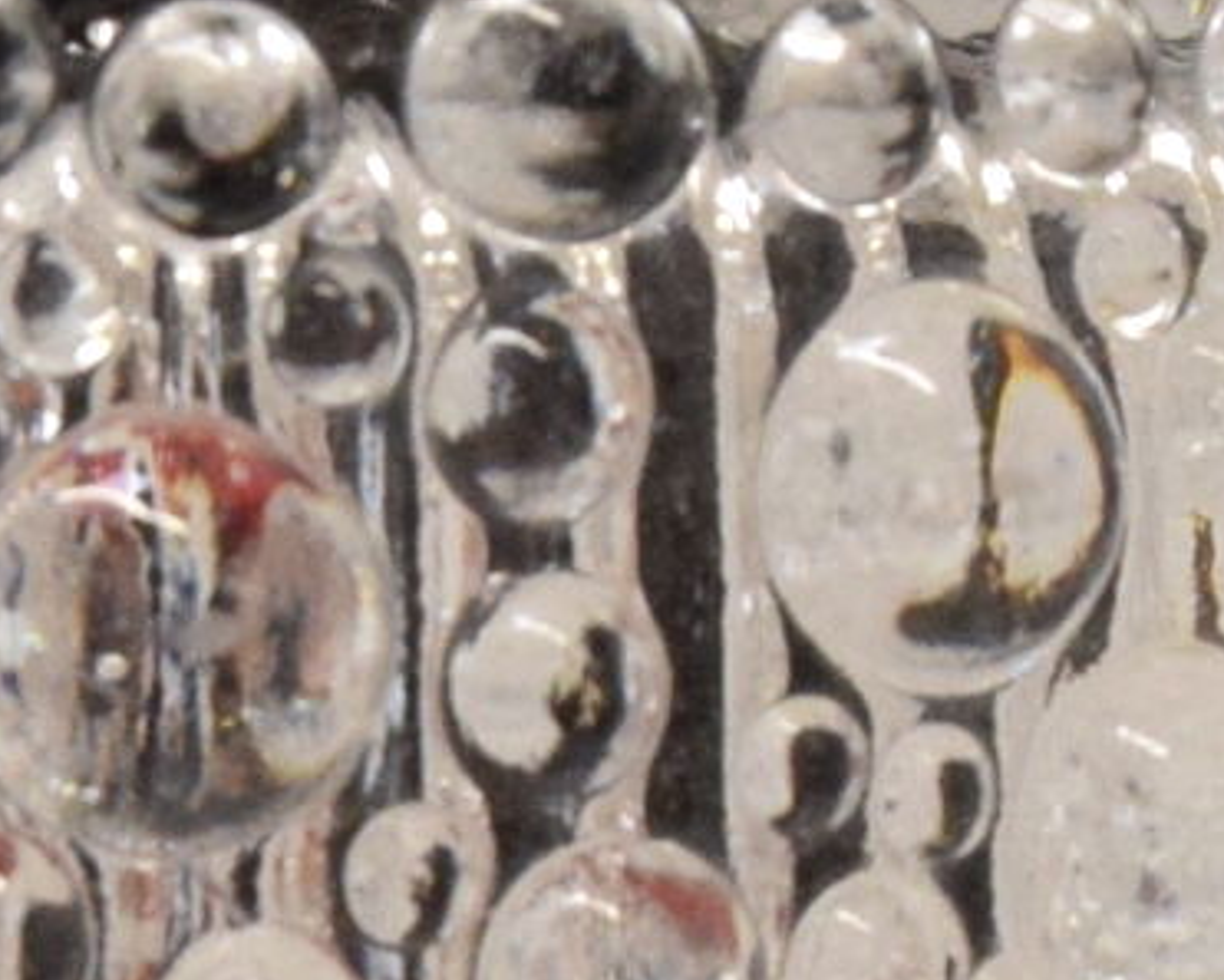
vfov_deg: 6.7
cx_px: 152
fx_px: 8225
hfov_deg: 8.5
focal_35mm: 227
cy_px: 1491
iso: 1600
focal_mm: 20
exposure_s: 1/250
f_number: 8
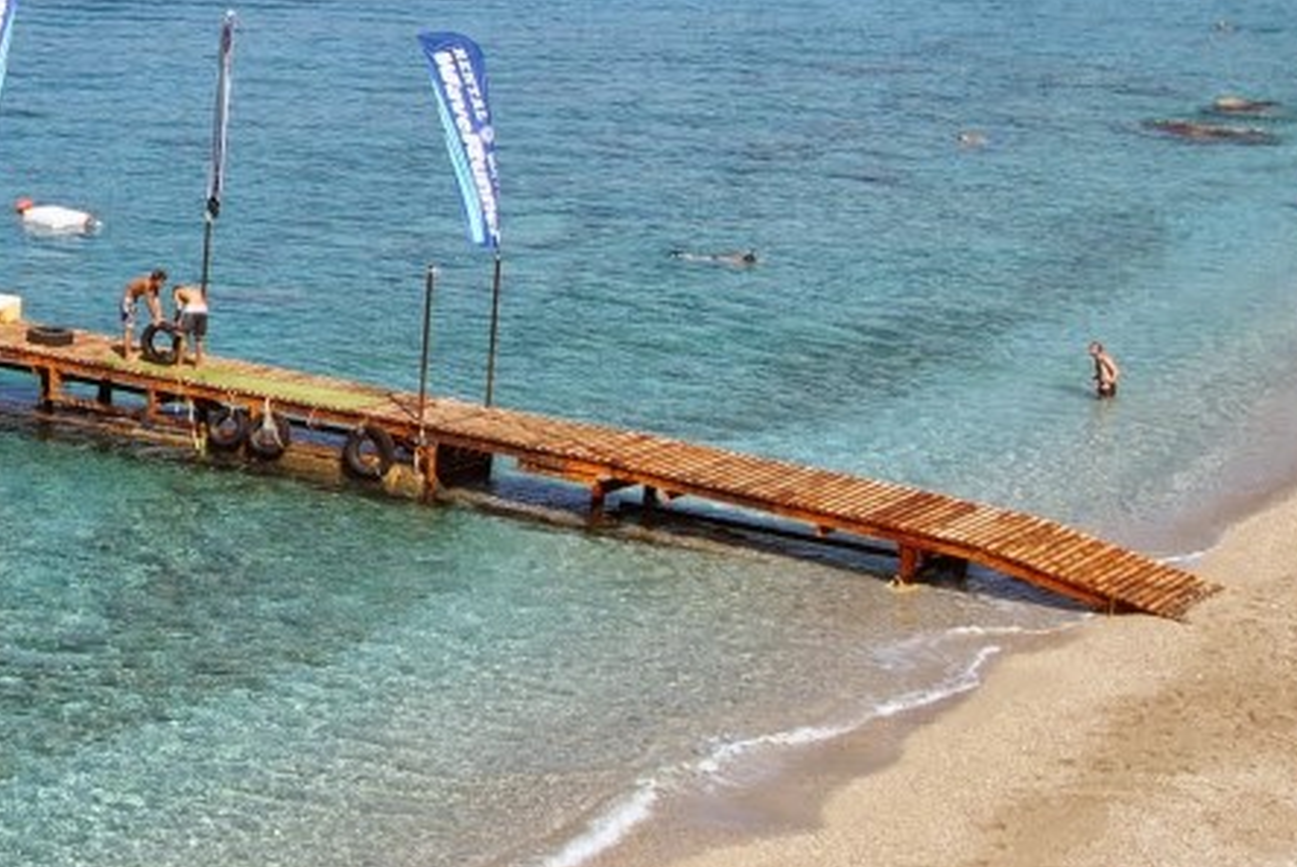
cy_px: 166
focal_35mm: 93
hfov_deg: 20.5
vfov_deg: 14.6
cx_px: -256
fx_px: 3354
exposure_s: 1/250
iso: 100
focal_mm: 24
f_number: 8
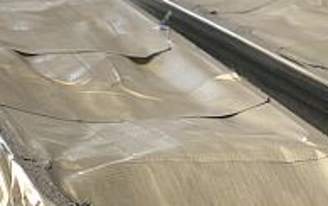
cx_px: 315
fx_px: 760
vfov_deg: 14.7
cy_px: 265
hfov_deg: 23.5
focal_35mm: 85
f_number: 1.8
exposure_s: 1/60
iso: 100
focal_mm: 4.25
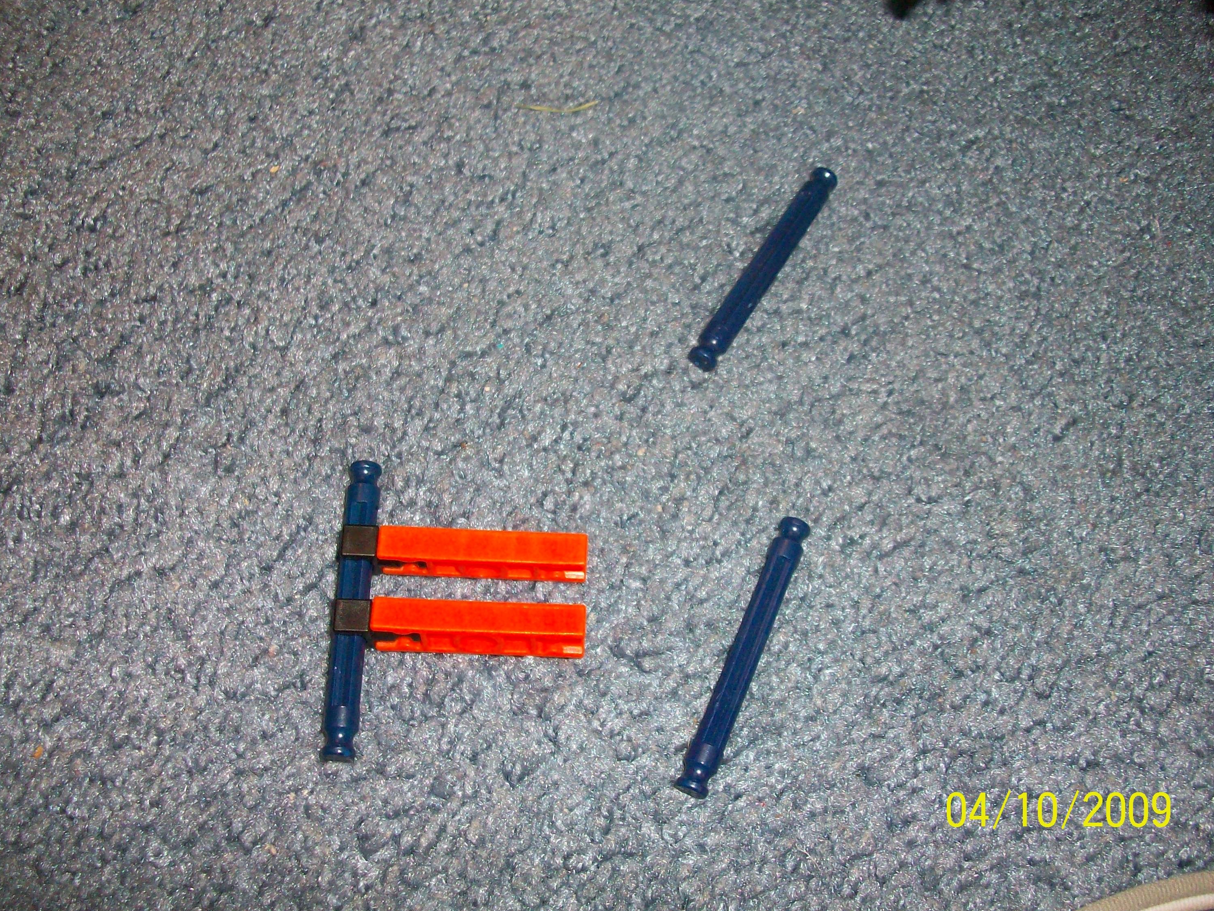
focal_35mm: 35
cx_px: 611
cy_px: 454
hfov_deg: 52.6
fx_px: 1227
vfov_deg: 40.7
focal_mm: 5.7
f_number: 2.8
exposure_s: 1/60
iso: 160
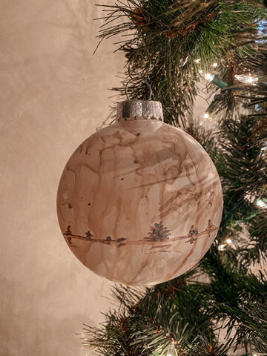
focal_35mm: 26
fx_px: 267
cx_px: 134
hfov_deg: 53.1
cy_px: 178
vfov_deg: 67.3
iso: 500
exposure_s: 1/30
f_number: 1.8
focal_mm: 4.25
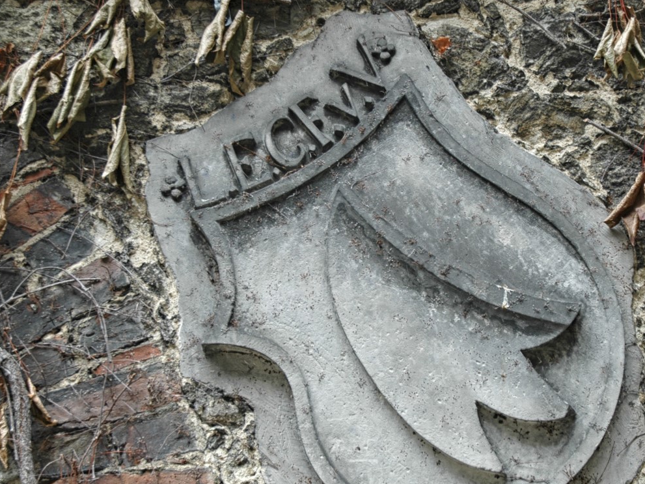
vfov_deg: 23.0
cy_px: 267
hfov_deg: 30.3
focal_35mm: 64
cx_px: 384
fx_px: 1188
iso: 200
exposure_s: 1/25
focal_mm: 27
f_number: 3.8
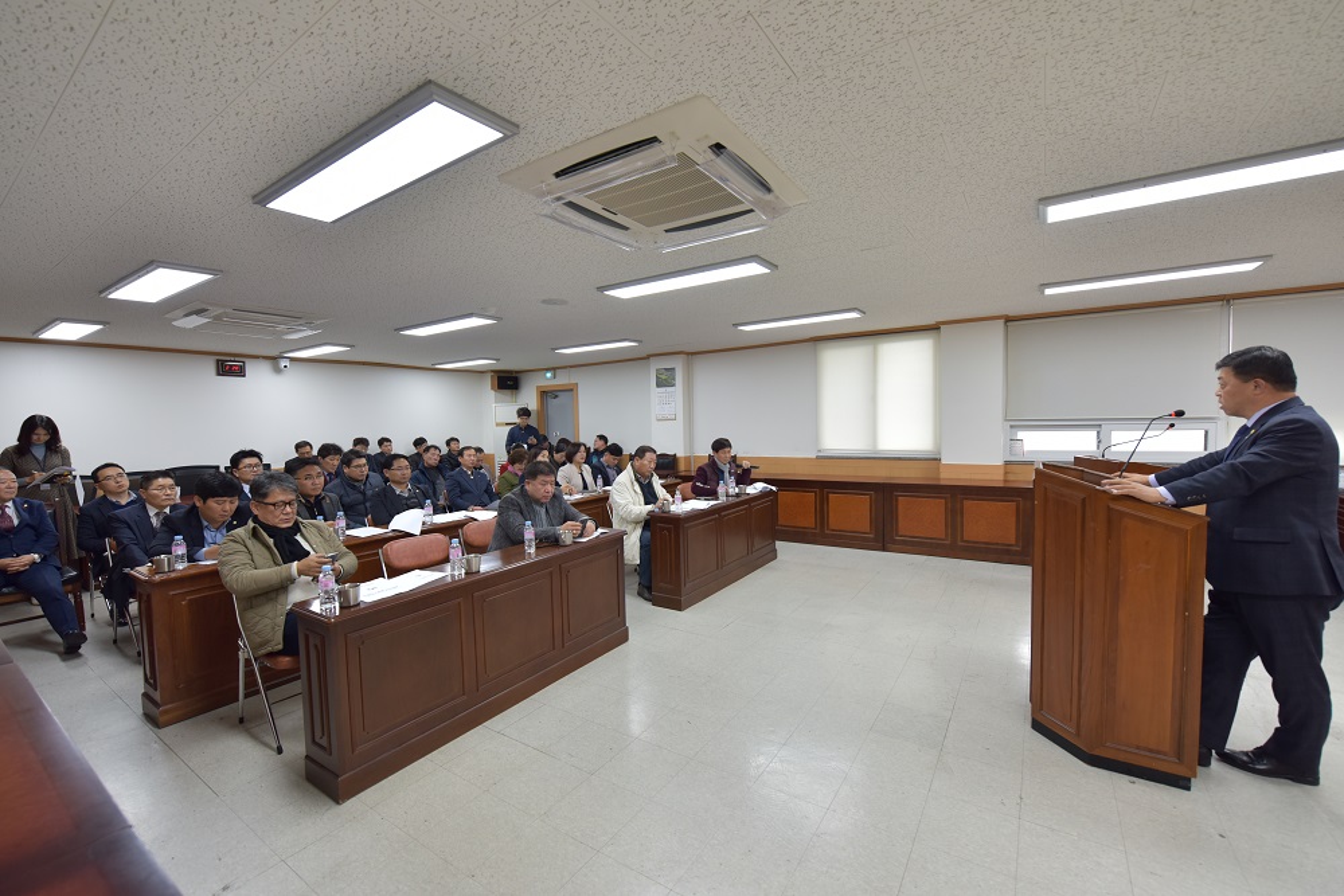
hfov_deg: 100.4
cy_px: 448
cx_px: 672
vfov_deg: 77.3
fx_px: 560
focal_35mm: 15
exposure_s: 1/80
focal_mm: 15
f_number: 4.5
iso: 500
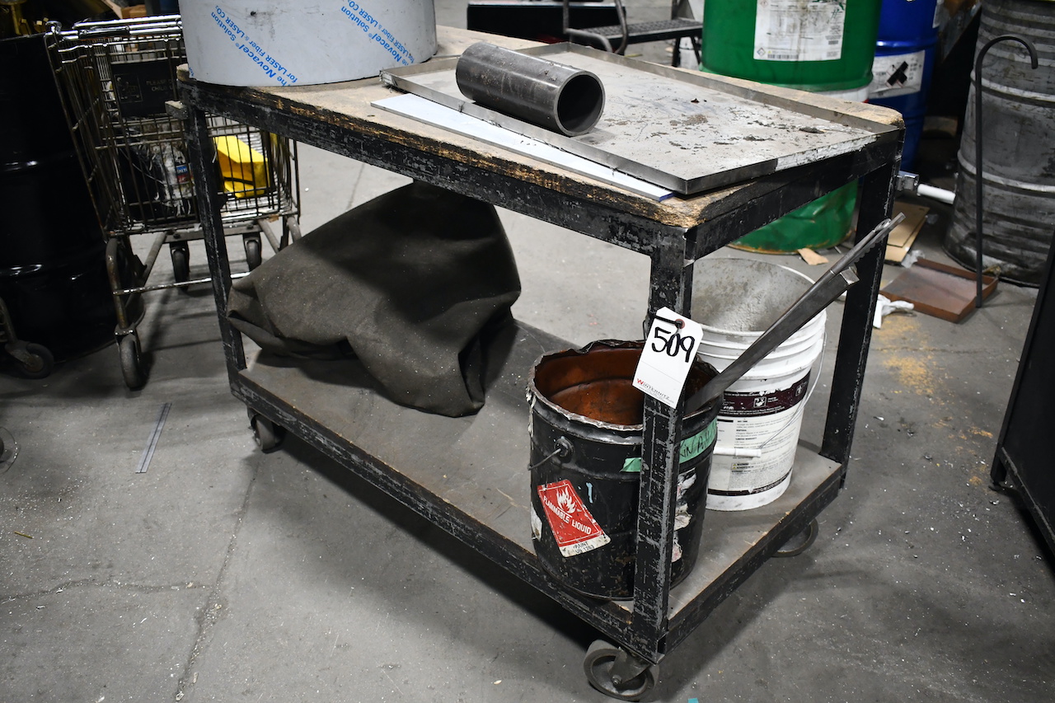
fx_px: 967
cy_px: 352
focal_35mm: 33
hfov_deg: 57.2
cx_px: 528
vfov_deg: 40.0
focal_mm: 22
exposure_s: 1/125
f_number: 3.8
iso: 2200
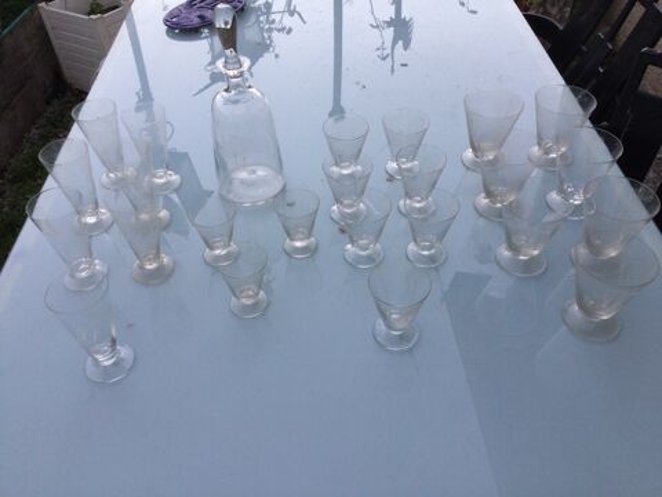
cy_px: 248
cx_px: 331
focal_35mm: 31
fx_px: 593
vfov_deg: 45.4
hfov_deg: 58.4
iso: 32
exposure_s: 1/50
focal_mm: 3.3
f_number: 2.4
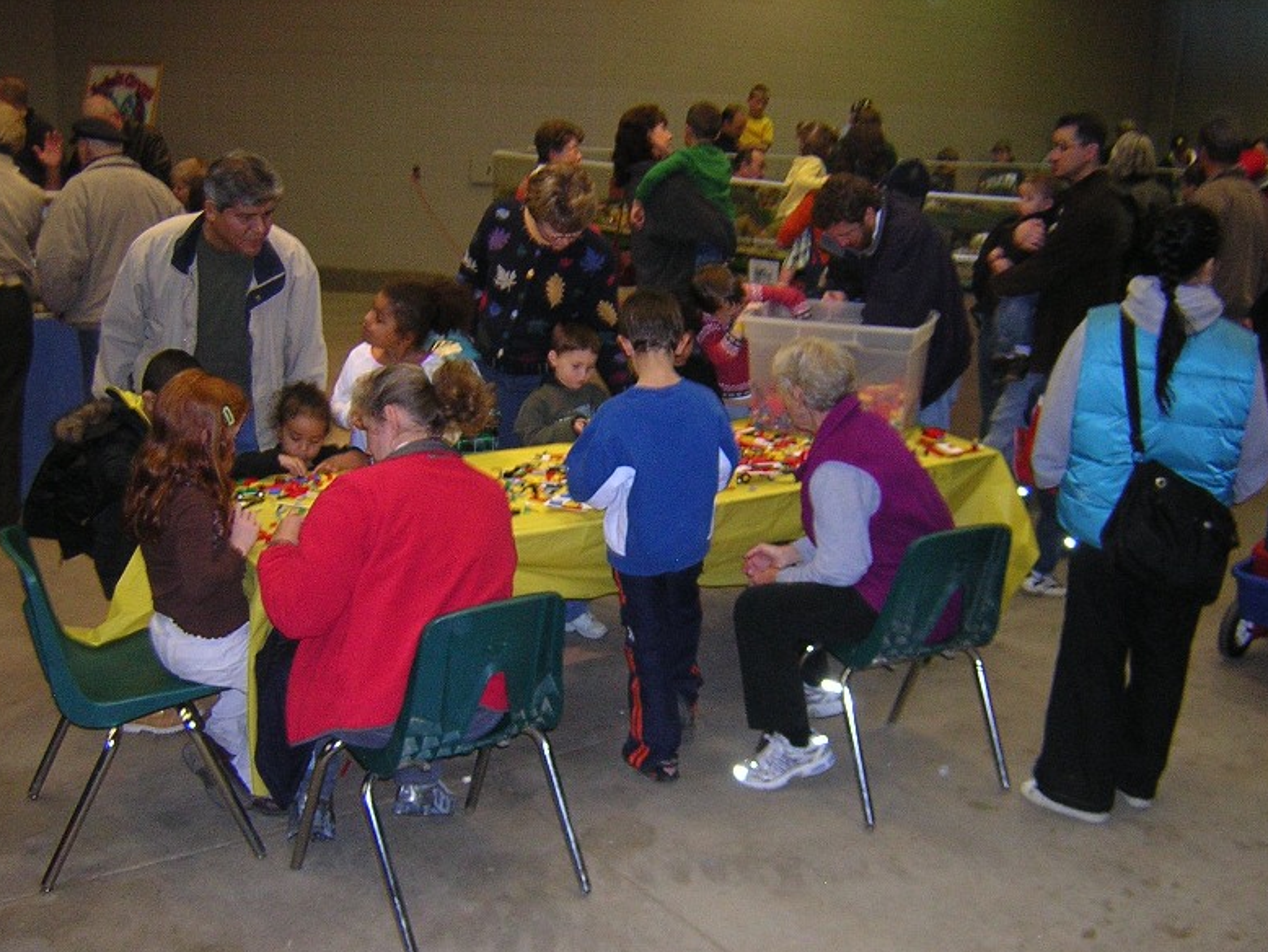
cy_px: 487
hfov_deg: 50.1
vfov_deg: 38.7
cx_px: 634
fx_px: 1356
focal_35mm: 37
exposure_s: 1/60.1
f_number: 2.6
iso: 400
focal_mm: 4.7
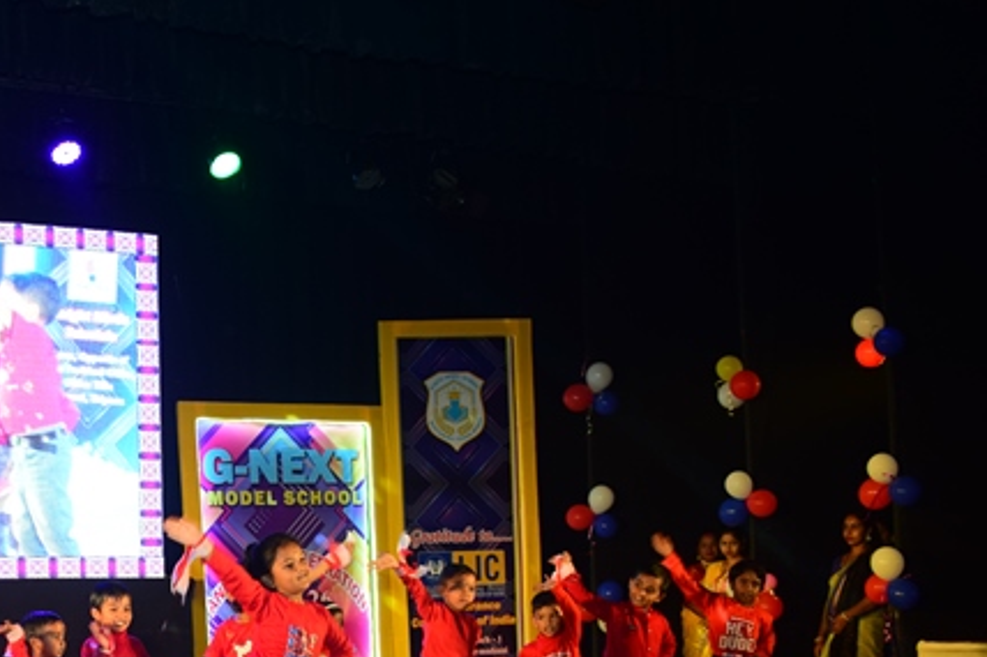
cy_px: 612
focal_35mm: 59
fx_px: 1615
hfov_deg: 32.3
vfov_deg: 22.4
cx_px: 95
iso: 500
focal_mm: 21
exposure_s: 1/100
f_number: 3.8
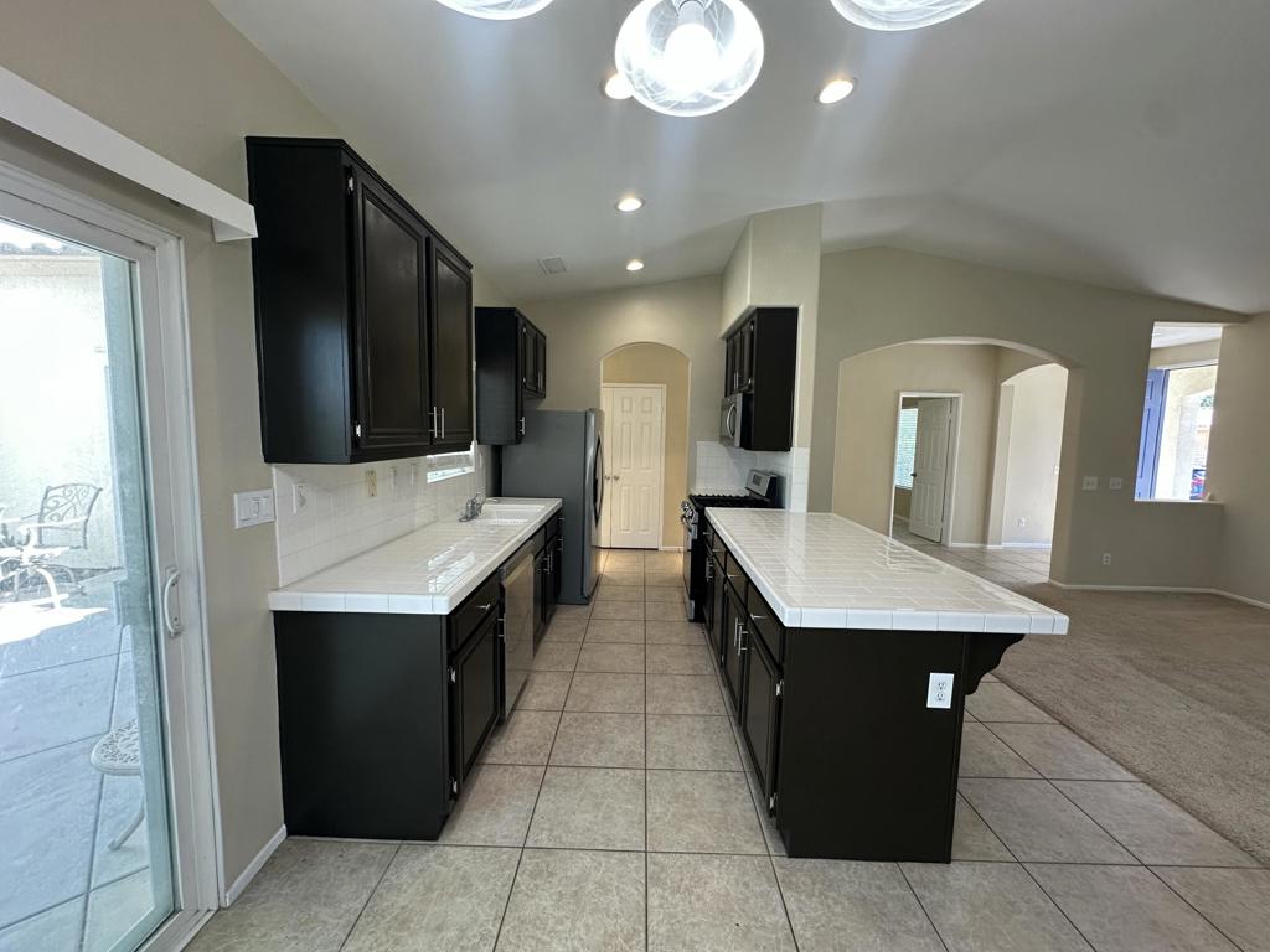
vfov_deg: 85.7
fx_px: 514
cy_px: 476
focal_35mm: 14
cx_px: 635
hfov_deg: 102.1
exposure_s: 1/120
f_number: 2.2
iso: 160
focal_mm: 2.22
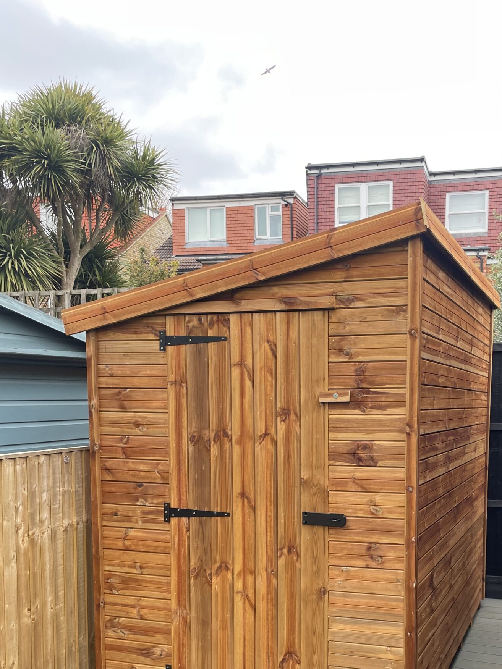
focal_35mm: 38
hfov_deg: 37.2
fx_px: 735
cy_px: 477
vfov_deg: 47.7
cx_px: 342
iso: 50
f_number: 1.6
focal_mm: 4.2
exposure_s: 1/121
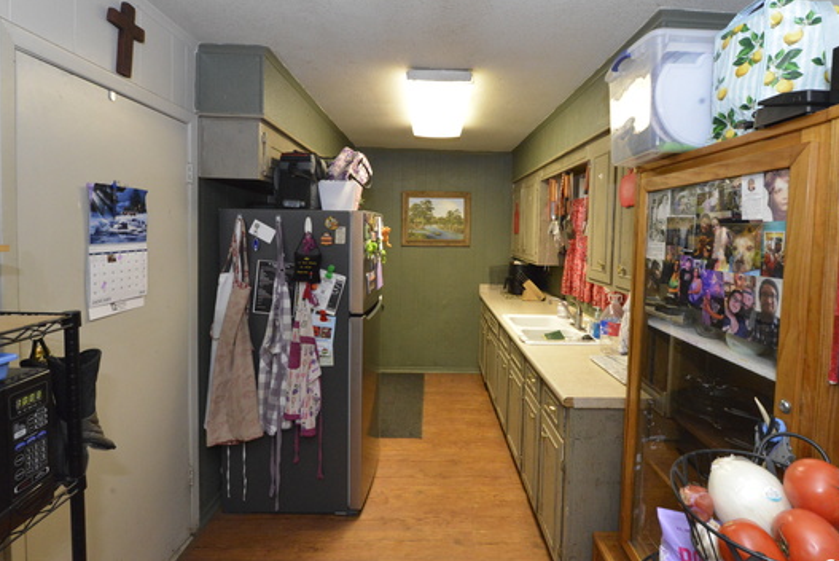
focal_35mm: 17
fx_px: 396
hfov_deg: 93.2
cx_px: 443
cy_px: 253
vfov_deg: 70.3
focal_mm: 14
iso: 6400
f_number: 11
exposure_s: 1/60
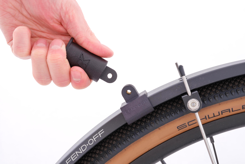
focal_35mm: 68
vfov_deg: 20.0
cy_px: 82
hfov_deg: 29.7
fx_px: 463
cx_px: 122
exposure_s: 1/125
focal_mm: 45.5
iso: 160
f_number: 11
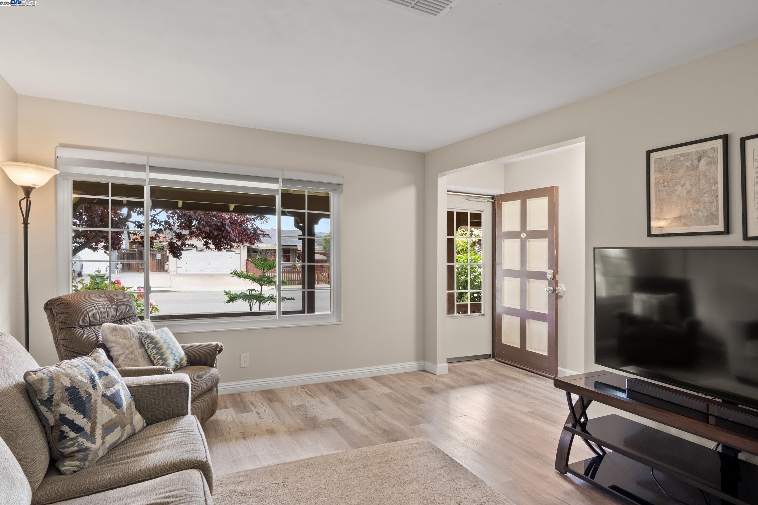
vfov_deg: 57.2
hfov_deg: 78.6
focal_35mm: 22
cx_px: 379
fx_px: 463
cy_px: 252
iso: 100
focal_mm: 15
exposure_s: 1
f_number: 8
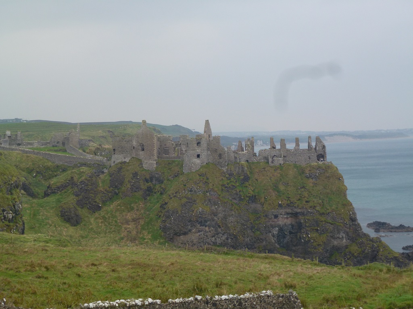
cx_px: 206
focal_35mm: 65
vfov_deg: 22.6
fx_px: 776
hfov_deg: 29.8
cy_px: 154
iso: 100
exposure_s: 1/80
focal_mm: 11.7
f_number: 4.6
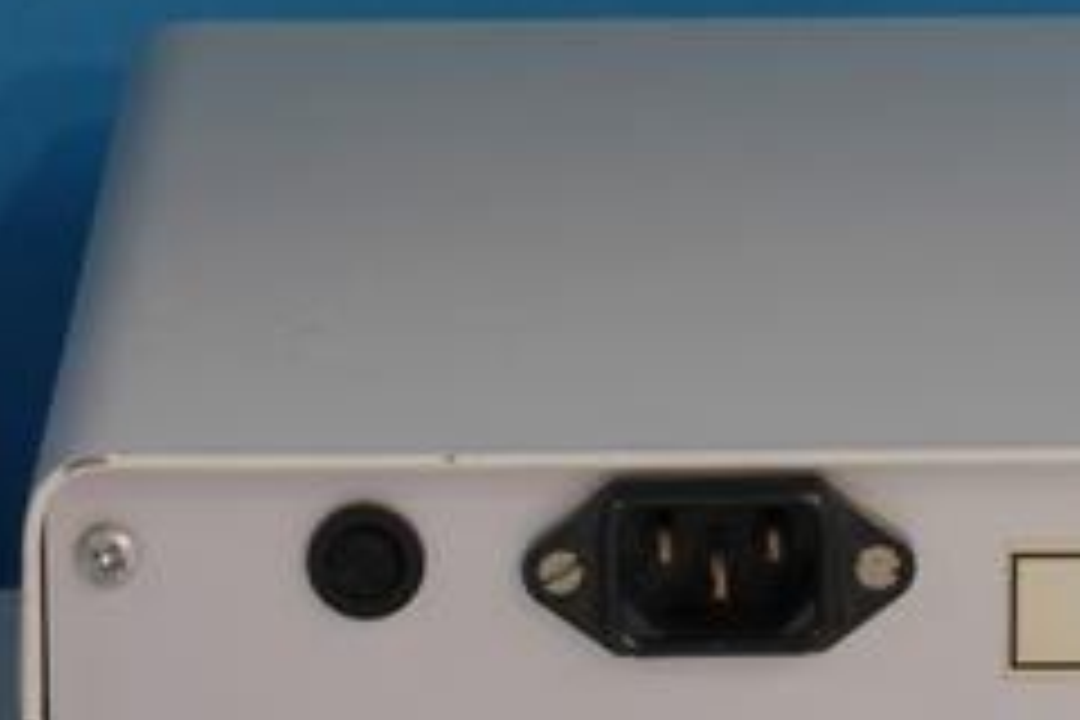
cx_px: 814
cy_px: 612
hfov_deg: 5.8
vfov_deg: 3.9
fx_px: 10589
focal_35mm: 353
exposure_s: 1/2.5
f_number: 22
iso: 800
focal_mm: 102
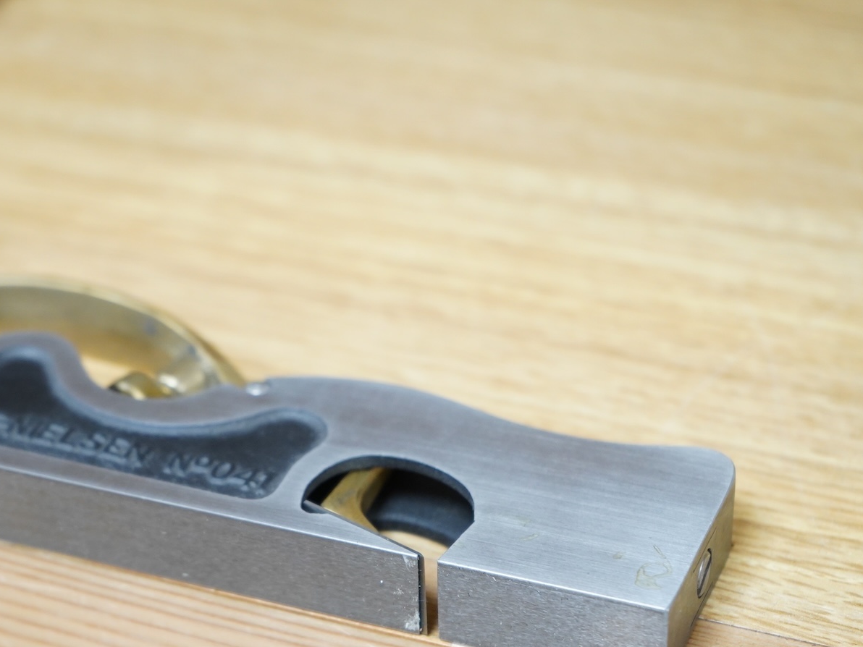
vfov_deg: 15.2
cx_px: 325
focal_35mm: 97
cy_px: 401
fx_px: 2418
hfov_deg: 20.2
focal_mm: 70
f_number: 5.6
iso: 2500
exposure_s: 1/80
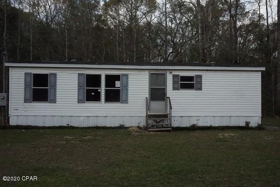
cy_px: 94
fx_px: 245
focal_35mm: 32
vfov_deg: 41.7
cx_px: 140
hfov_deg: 59.5
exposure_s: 1/3200
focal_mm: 21
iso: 8000
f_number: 13
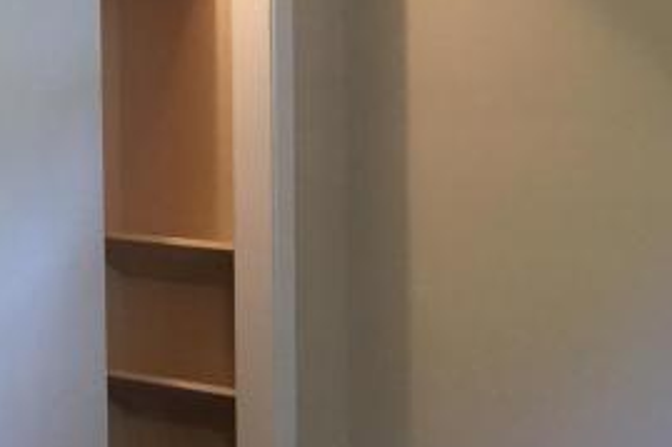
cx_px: -367
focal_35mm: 115
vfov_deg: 11.9
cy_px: 190
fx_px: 2145
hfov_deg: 16.1
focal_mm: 4.15
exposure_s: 1/8
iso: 125
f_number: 2.2
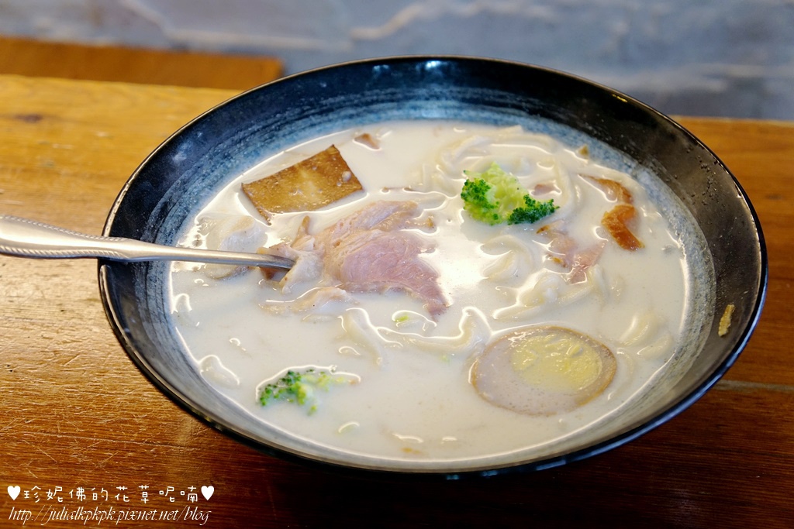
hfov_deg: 41.1
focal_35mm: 48
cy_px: 264
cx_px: 397
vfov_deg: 28.1
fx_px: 1059
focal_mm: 32
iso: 640
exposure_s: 1/60
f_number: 4
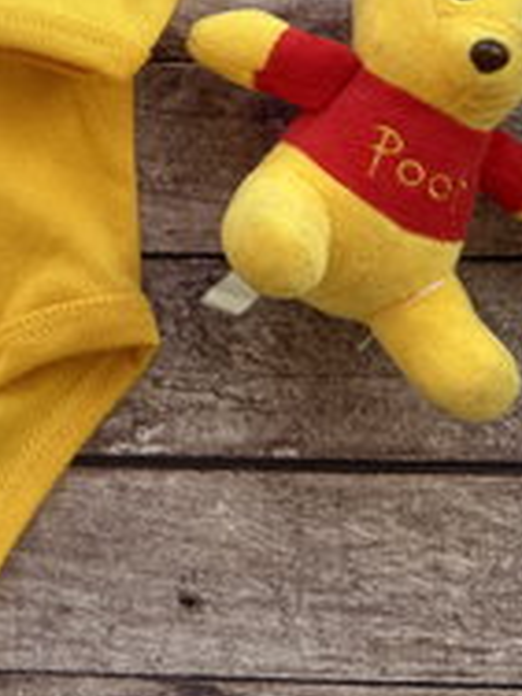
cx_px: -155
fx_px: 1367
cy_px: -65
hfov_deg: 19.9
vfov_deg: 26.4
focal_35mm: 68
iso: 80
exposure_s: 1/443
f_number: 1.78
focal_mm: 6.76
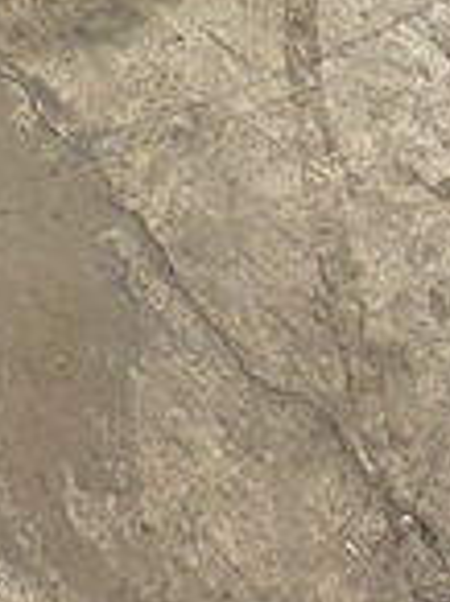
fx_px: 2521
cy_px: -781
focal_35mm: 145
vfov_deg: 11.5
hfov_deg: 9.9
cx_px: -215
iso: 200
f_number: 1.8
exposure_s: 1/60
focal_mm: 4.25
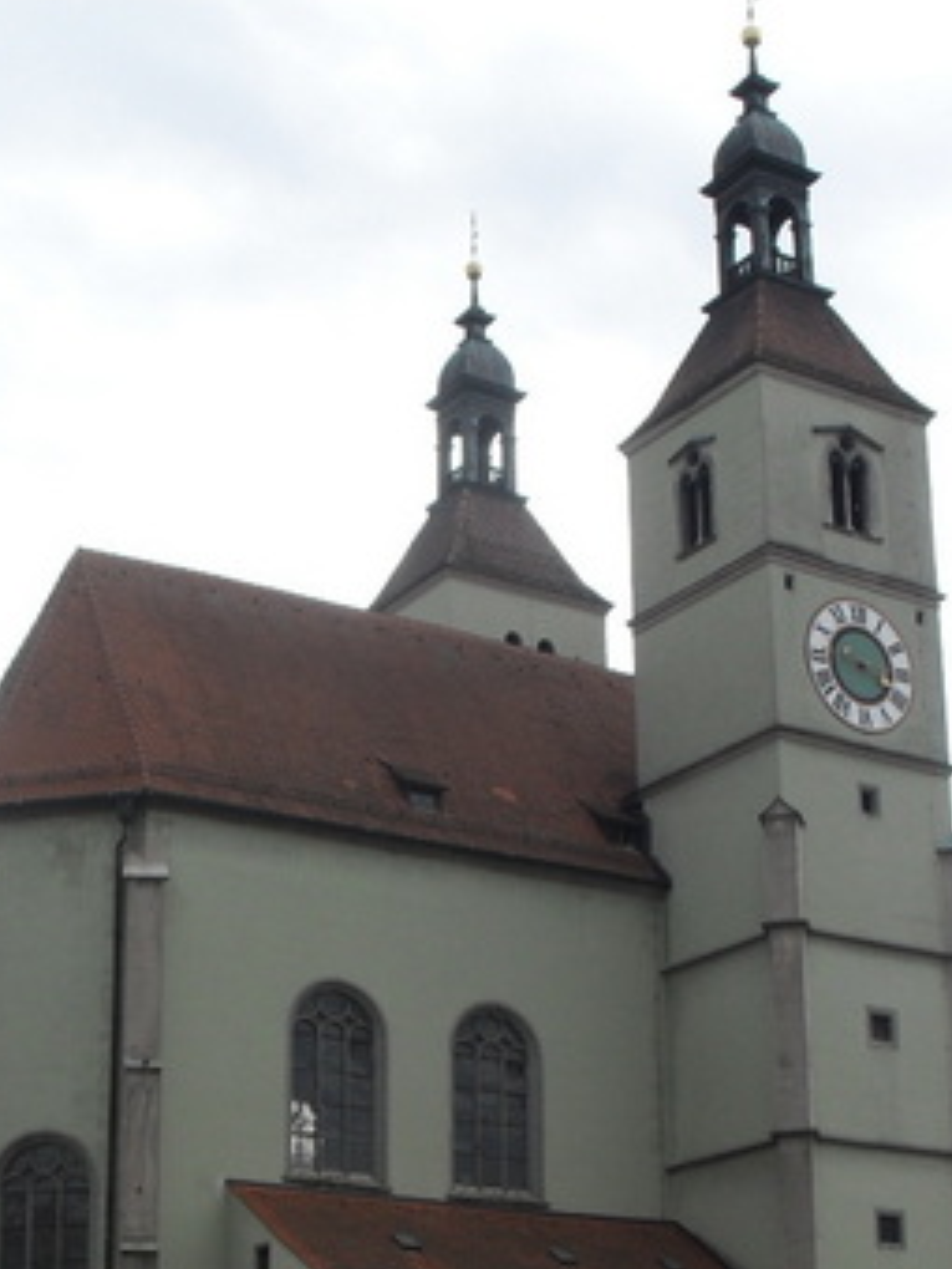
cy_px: 918
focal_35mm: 72
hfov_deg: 20.4
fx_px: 2640
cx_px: 409
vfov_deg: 26.8
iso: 80
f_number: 9.1
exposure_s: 1/90
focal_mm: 8.1
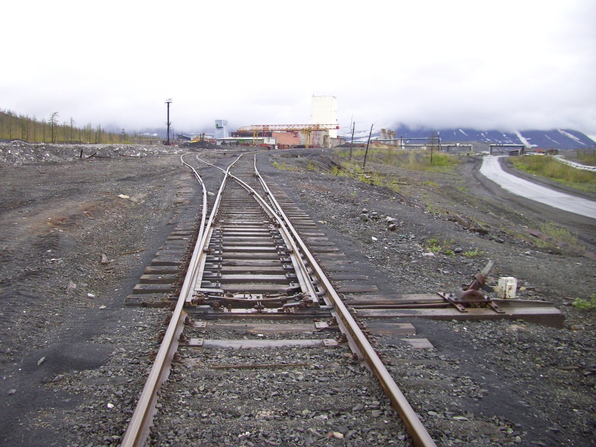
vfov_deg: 41.8
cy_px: 224
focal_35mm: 34
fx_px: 585
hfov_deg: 54.0
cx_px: 298
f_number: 2.9
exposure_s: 1/100
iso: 80
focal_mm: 5.7
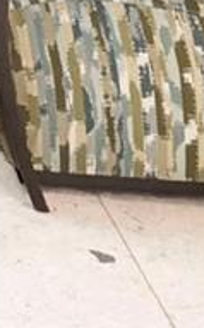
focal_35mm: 128
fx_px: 1141
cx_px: -490
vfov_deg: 12.8
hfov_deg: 8.1
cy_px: -446
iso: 4000
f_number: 9
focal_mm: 15
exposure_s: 1/30
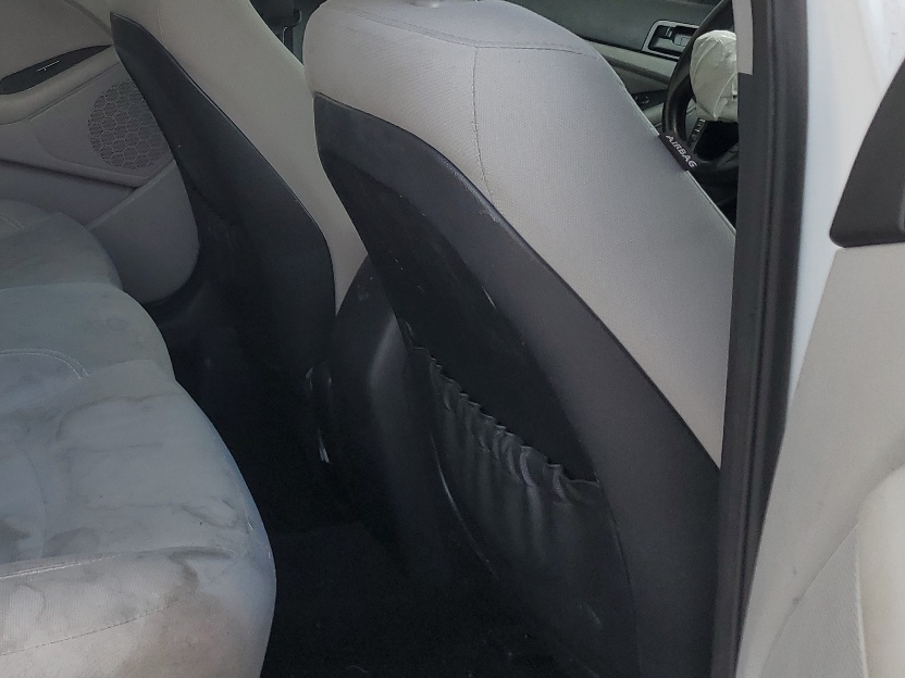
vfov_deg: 28.8
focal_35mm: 50
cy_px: 190
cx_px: 70
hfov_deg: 35.6
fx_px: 1307
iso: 50
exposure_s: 1/500
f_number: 1.5
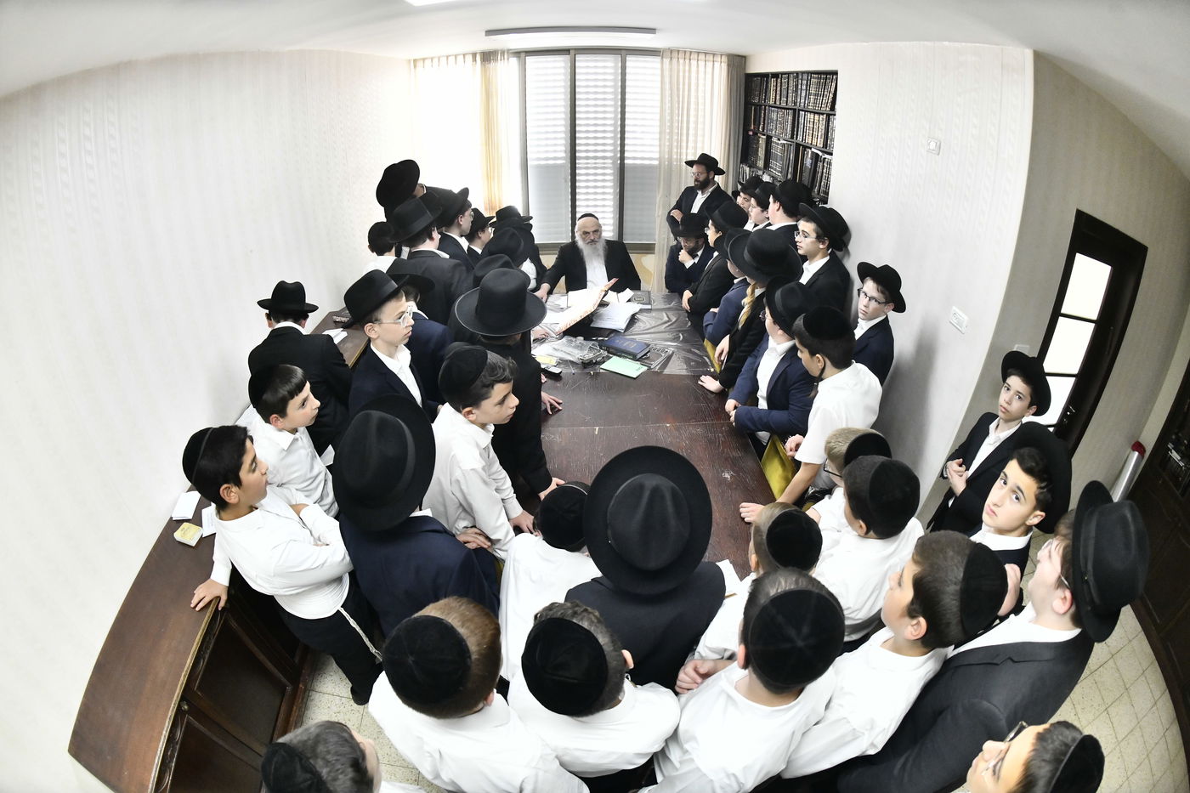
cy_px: 396
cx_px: 595
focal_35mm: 16
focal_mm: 16
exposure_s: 1/160
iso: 3200
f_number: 5.6
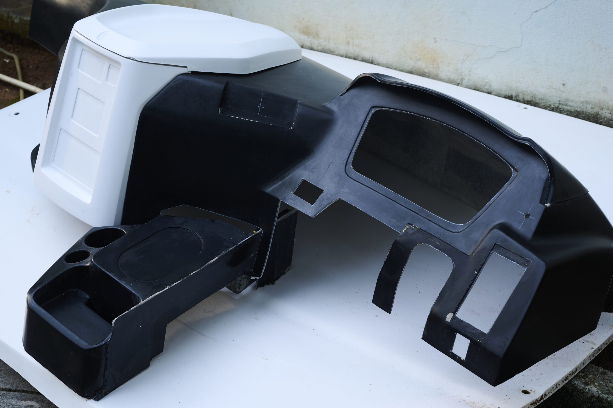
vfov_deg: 27.0
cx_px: 306
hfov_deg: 39.6
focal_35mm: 50
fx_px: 851
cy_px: 204
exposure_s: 1/160
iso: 250
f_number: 6.3
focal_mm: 50
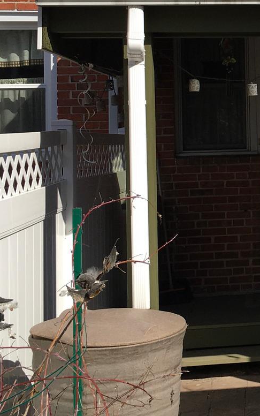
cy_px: 100
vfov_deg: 25.2
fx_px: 918
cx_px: 393
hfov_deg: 14.9
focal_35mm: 81
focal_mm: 4.15
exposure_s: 1/1832
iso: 25
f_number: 2.2
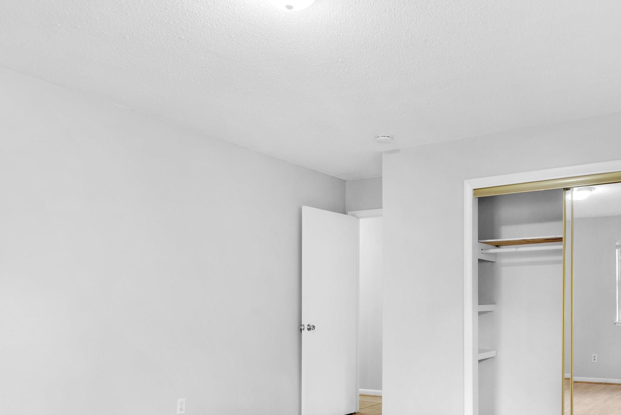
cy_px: 271
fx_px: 535
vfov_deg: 41.9
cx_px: 422
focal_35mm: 31
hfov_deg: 58.7
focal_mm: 17
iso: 400
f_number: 10
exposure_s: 1/3.33
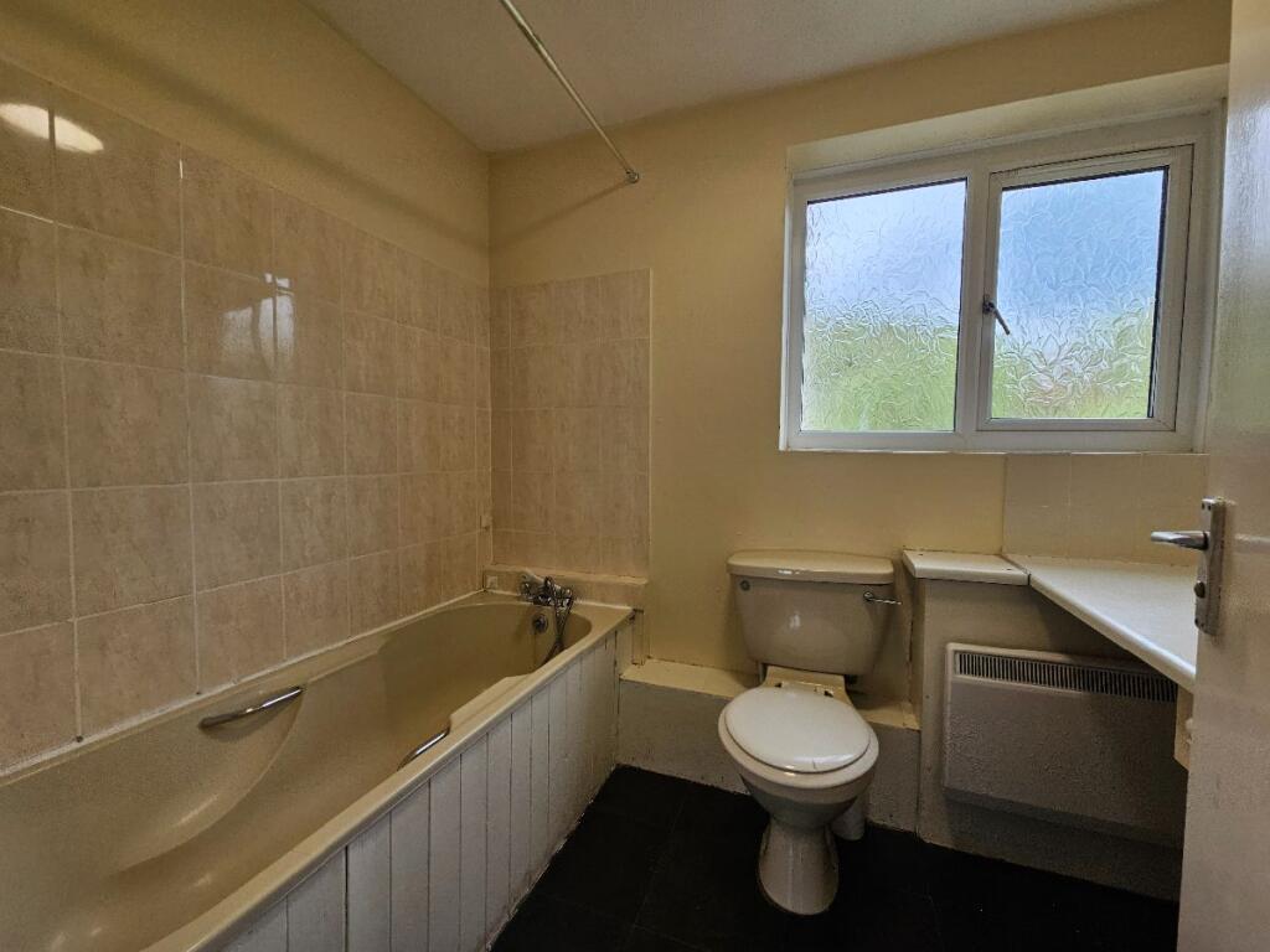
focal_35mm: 13
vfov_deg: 89.9
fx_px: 477
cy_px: 476
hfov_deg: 106.2
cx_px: 635
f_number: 2.2
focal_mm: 2.2
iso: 50
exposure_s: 1/182
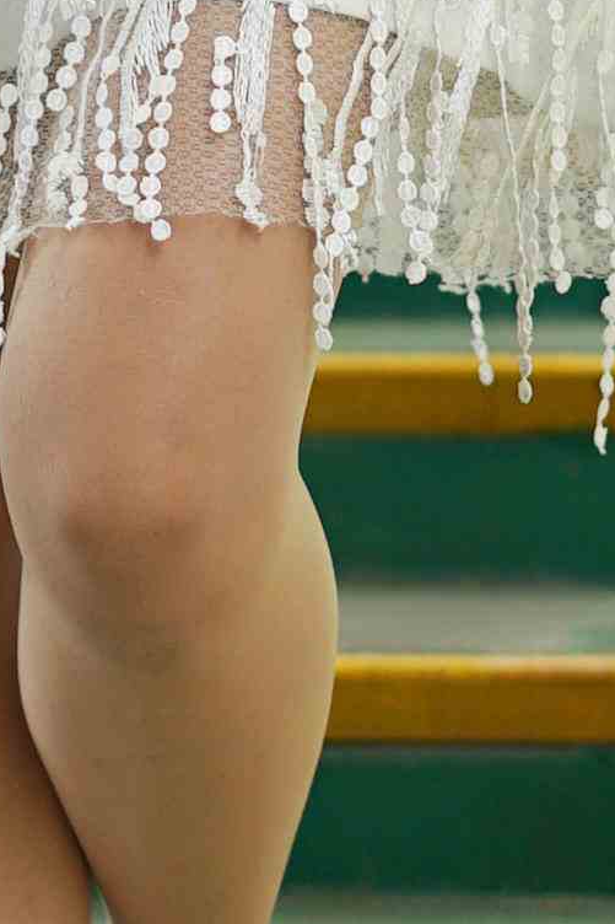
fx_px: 7229
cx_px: 77
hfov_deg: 4.9
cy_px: -510
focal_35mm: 282
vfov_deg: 7.2
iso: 160
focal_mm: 50
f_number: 2.8
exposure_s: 1/500
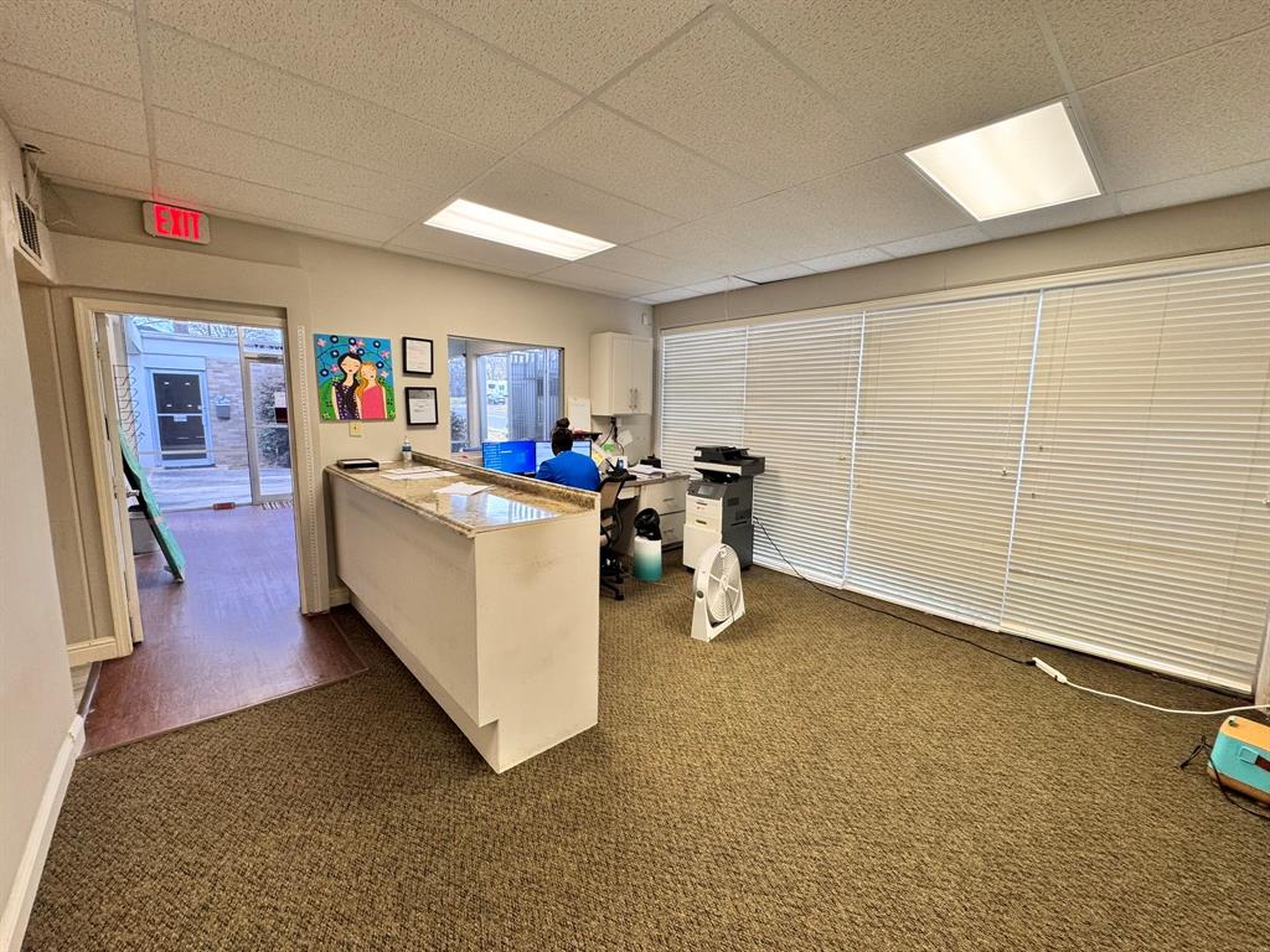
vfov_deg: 85.7
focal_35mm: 14
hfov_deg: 102.1
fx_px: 514
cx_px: 635
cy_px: 476
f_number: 2.2
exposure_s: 1/120
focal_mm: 2.22
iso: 200
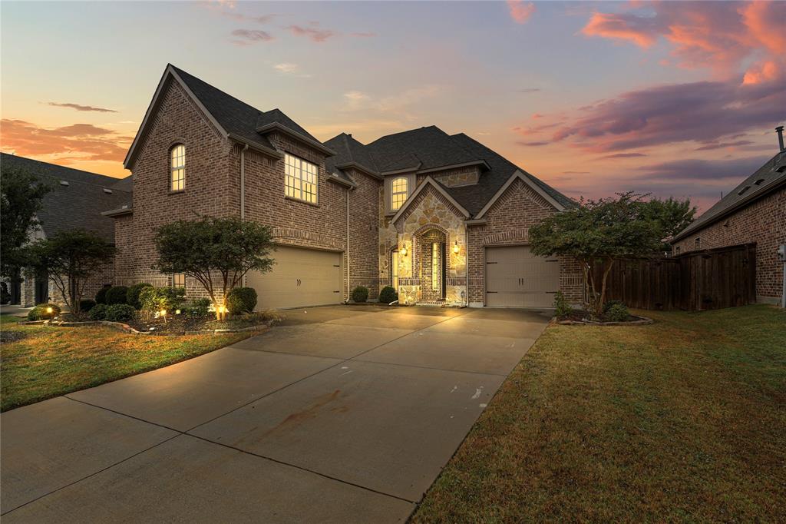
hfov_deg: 95.0
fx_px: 360
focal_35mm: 16
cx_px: 393
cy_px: 262
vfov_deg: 72.0
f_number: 8
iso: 125
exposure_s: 1/125
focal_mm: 11
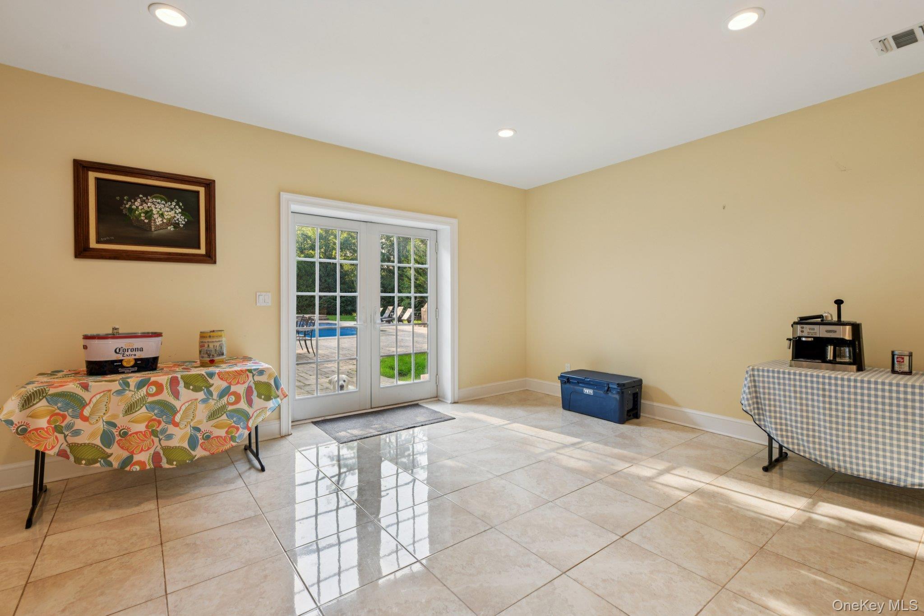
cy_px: 308
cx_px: 462
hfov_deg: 96.7
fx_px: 411
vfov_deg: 73.7
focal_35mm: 16
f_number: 8
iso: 200
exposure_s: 1/40
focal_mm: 16
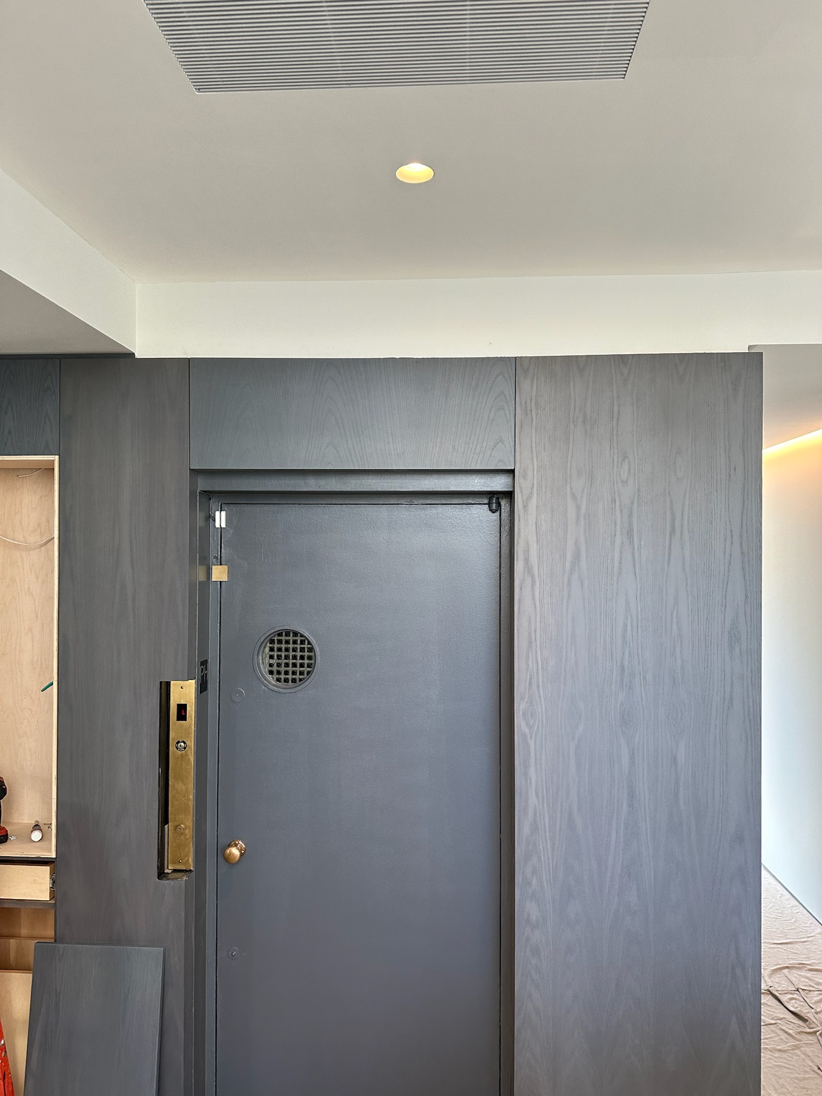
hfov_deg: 56.8
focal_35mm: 24
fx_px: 760
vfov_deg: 71.6
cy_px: 548
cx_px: 411
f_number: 1.78
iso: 160
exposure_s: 1/120
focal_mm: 6.86
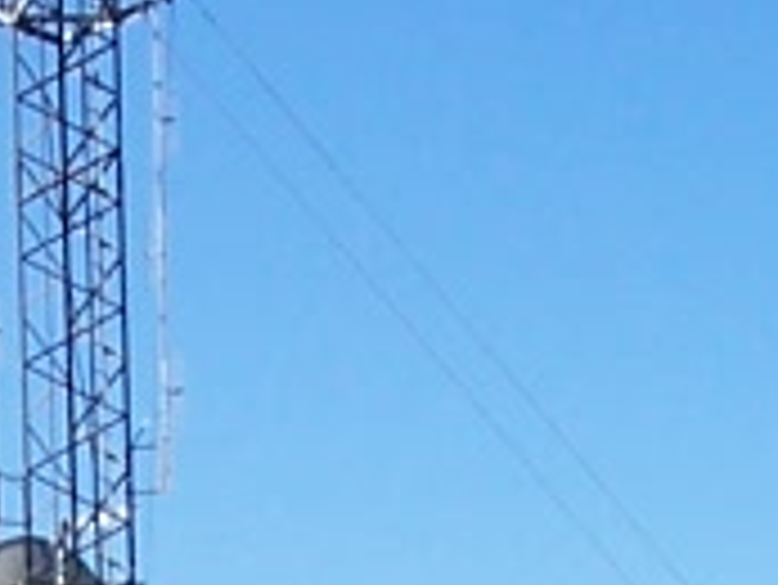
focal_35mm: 243
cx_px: 148
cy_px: 1296
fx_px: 5465
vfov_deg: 5.9
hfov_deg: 8.1
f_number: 4
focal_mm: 6
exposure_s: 1/500
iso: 80
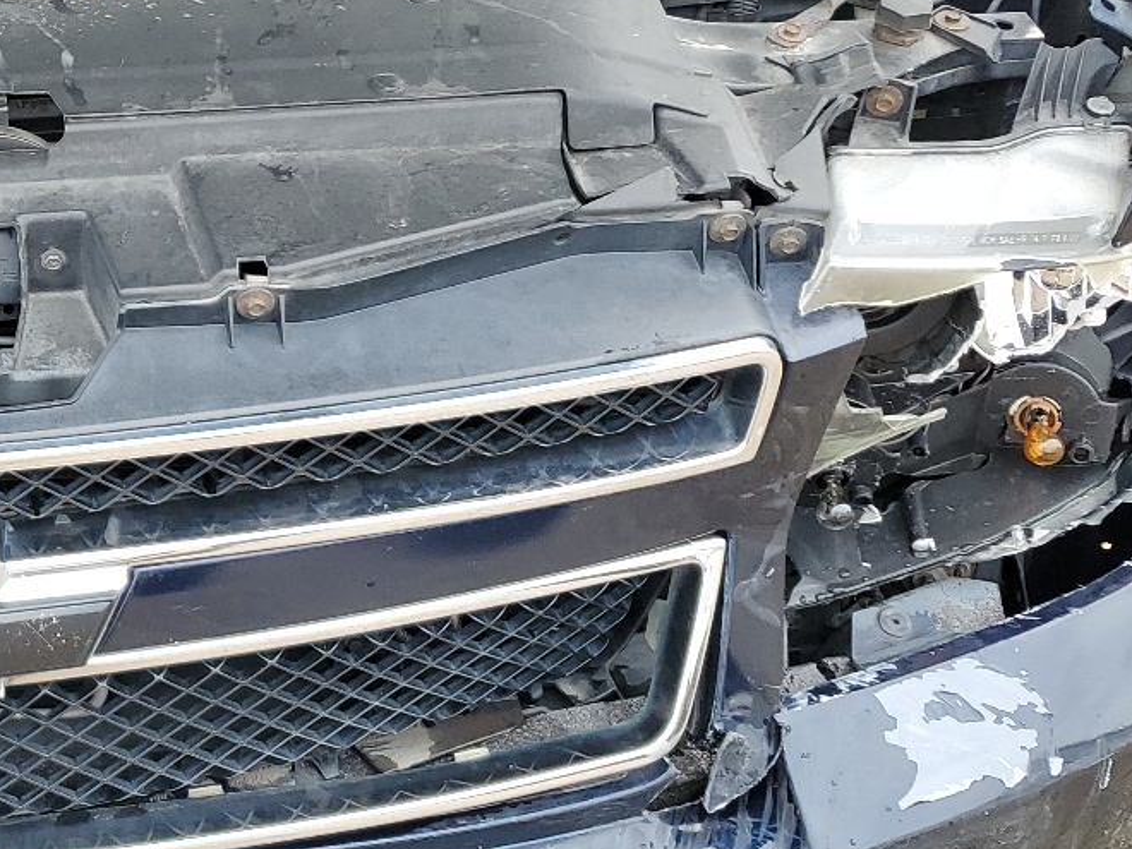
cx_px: -127
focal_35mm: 63
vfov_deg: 23.1
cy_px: 218
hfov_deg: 27.9
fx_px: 2060
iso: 50
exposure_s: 1/625
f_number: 1.5
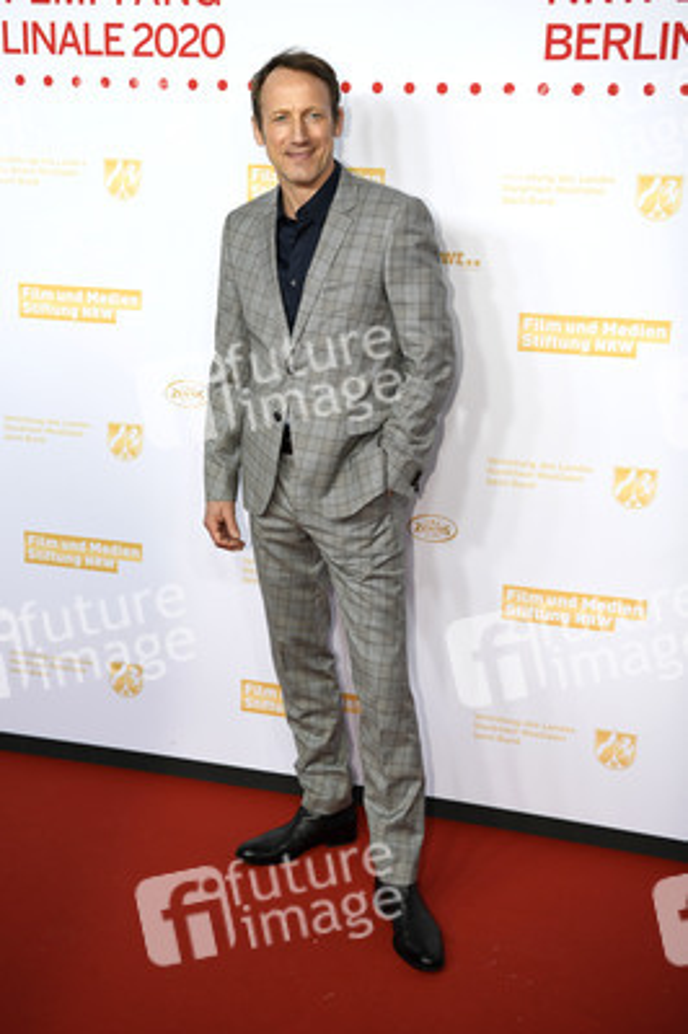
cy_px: 517
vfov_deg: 41.1
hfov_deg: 28.0
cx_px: 344
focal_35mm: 48
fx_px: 1378
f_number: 3.5
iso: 800
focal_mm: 48
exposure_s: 1/500
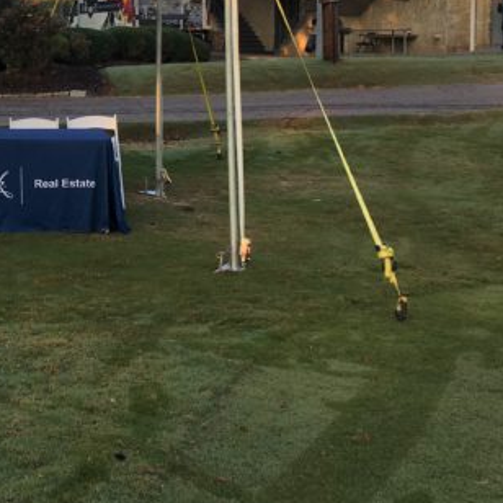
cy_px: 85
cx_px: -20
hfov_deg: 25.3
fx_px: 1052
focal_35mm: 64
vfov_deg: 26.3
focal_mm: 4.15
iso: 25
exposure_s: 1/353
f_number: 2.2
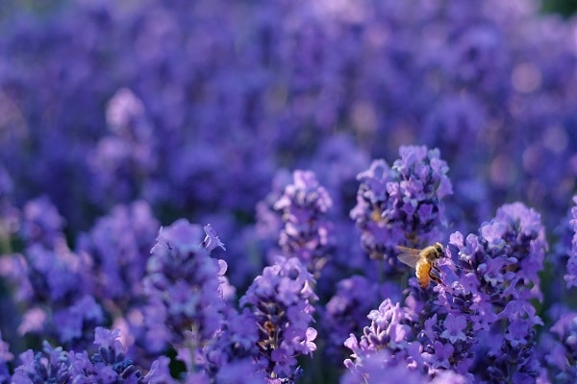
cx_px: 288
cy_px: 192
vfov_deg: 25.5
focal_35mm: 53
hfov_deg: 37.5
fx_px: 849
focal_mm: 35
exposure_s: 1/2200
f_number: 2.8
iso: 800
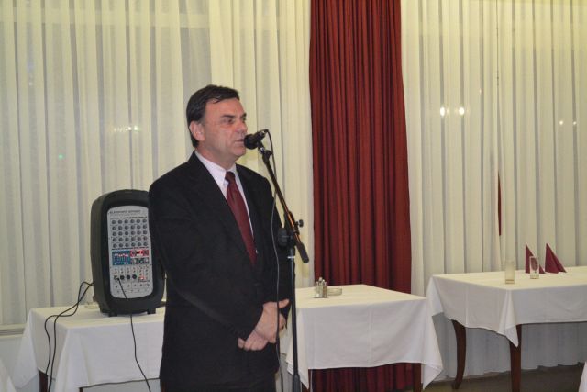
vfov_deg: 19.7
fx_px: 1125
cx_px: 294
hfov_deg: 29.2
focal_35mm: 69
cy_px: 196
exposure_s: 1/60
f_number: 5.3
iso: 3200
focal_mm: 46
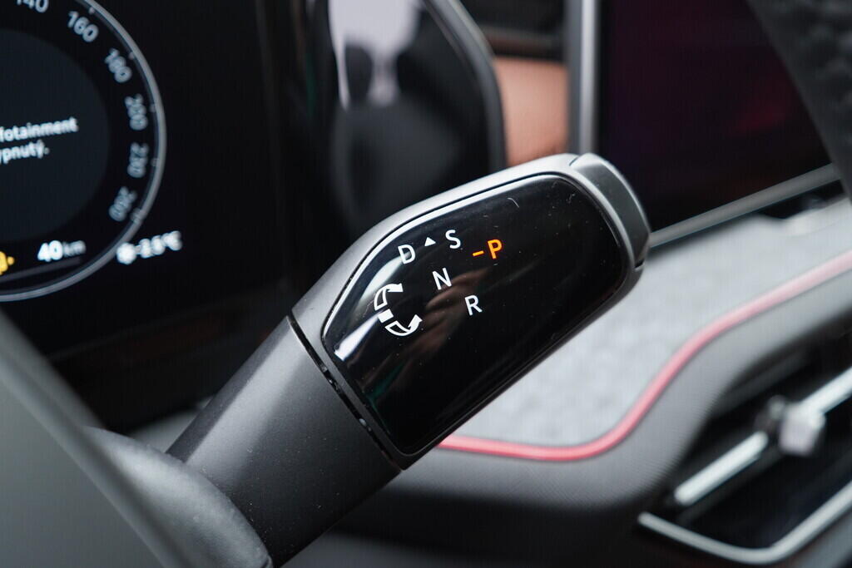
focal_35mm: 36
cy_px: 284
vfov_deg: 36.9
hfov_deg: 53.1
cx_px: 426
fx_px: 852
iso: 500
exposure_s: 1/40
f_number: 2.8
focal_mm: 24
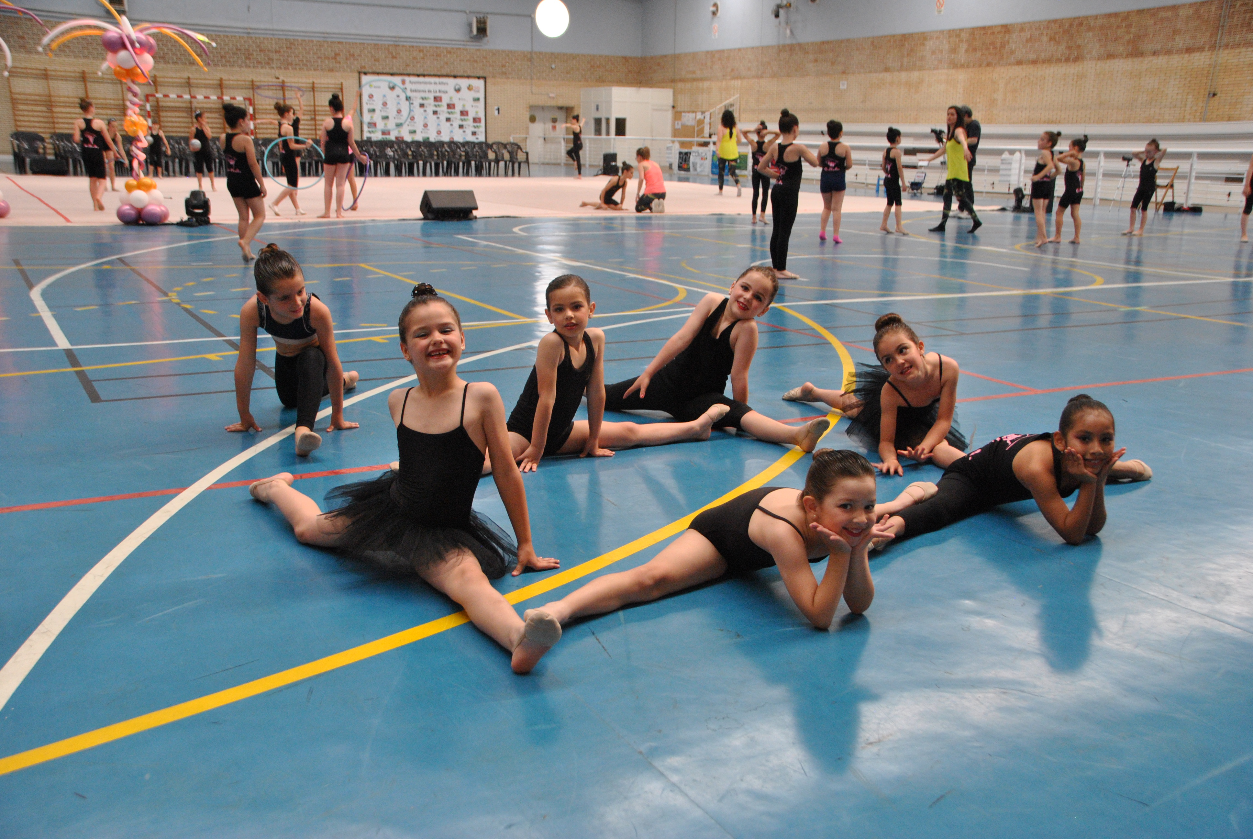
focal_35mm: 38
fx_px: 1307
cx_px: 626
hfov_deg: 51.2
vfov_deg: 35.6
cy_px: 420
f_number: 4.5
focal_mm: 25
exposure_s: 1/80
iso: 800
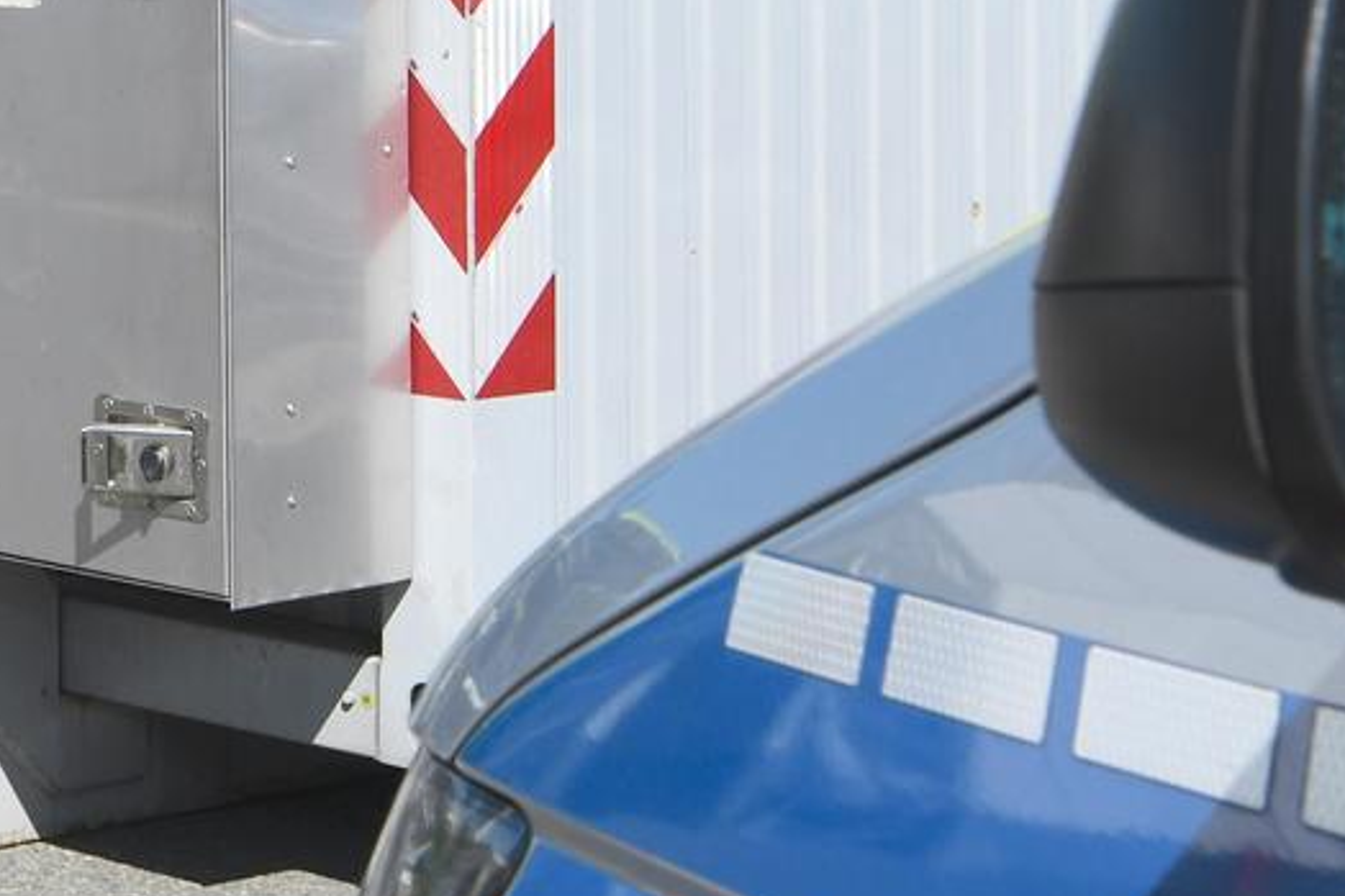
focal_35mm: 132
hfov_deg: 15.0
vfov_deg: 10.2
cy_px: -136
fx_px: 4930
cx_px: -308
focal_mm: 24
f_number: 9
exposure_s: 1/250
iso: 63
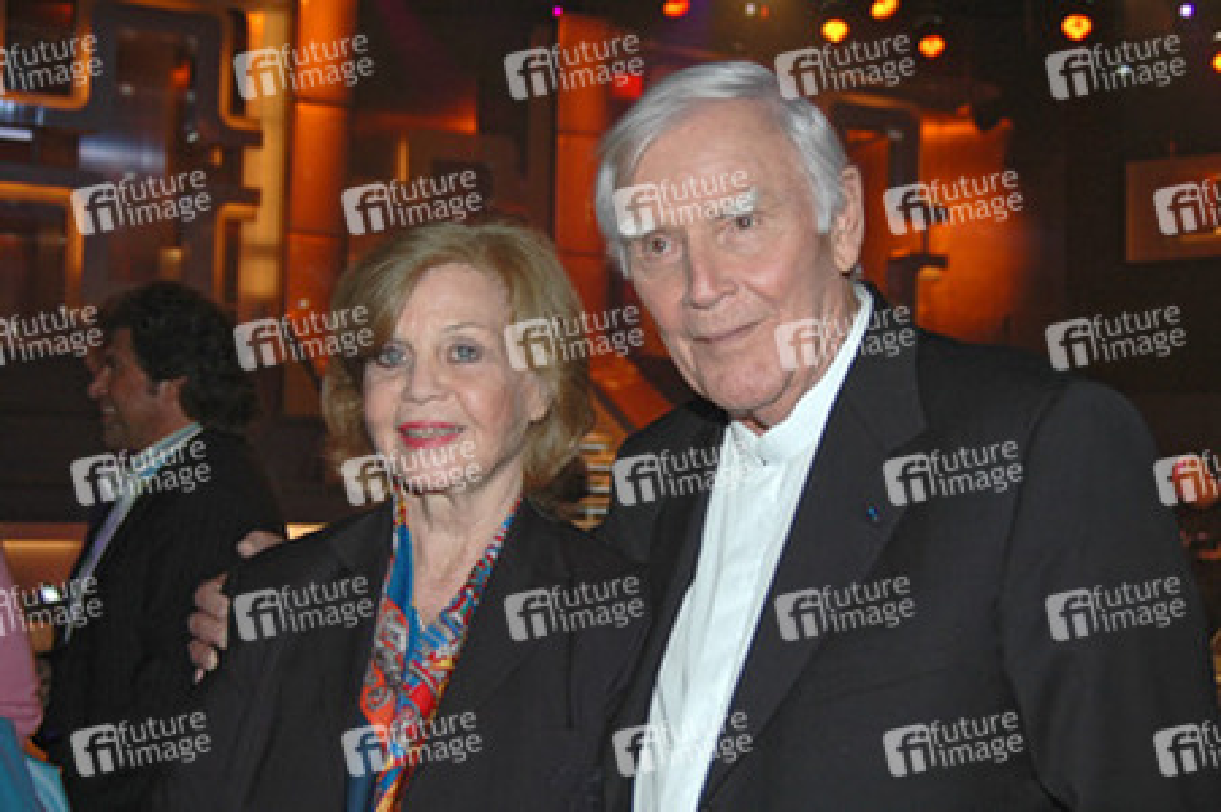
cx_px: 610
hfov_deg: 35.1
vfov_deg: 23.7
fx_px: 1932
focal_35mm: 57
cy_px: 406
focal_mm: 38
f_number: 5.6
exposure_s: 1/160
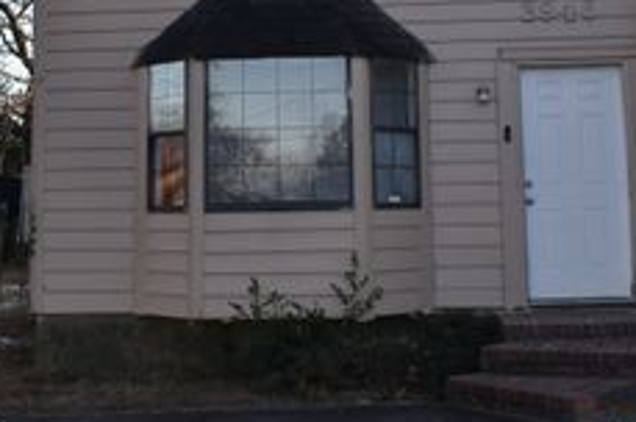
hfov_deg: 34.0
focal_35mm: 59
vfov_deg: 22.4
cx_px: 322
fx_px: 1041
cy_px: 54
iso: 280
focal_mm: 18
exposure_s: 1/250
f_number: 5.6
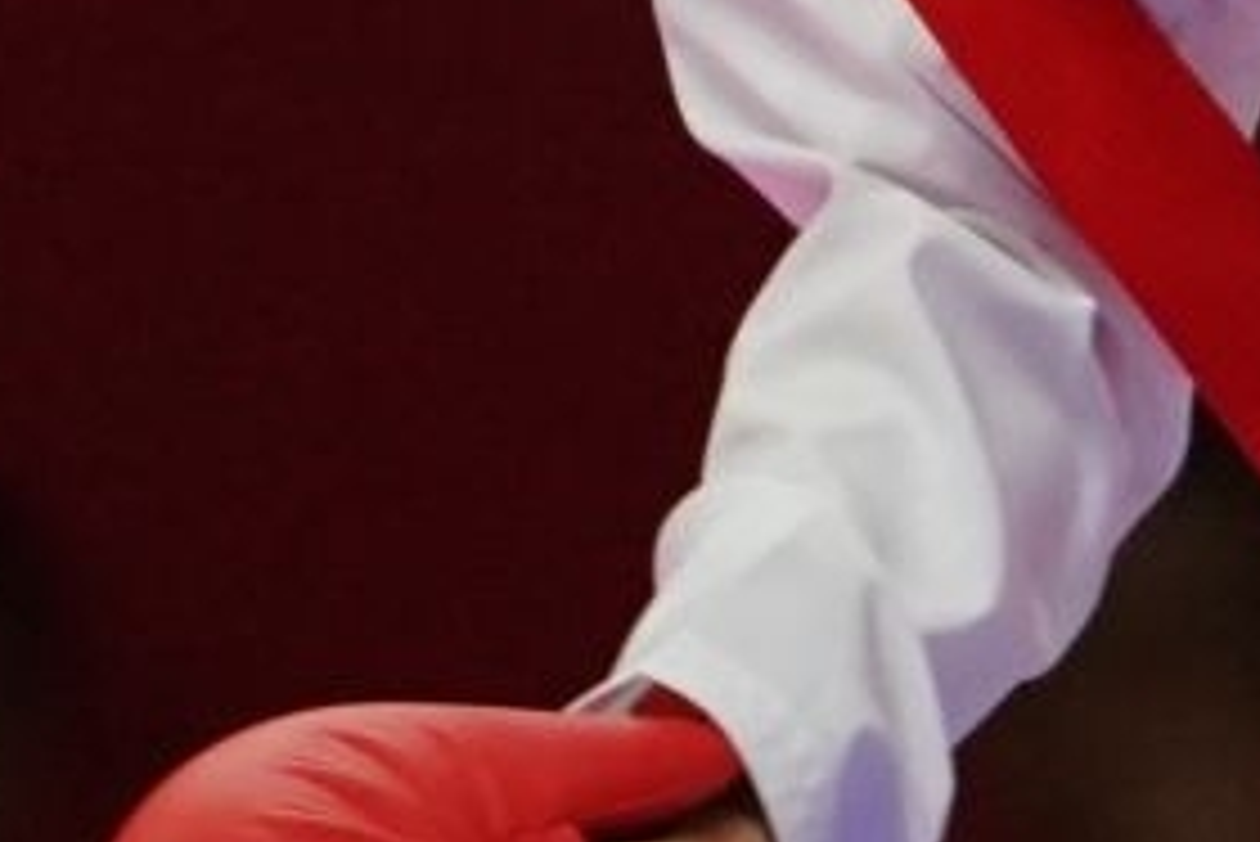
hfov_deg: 0.8
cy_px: -914
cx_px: 1894
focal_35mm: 2660
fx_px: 93144
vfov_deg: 0.5
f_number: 4
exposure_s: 1/1000
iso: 2500
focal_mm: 276
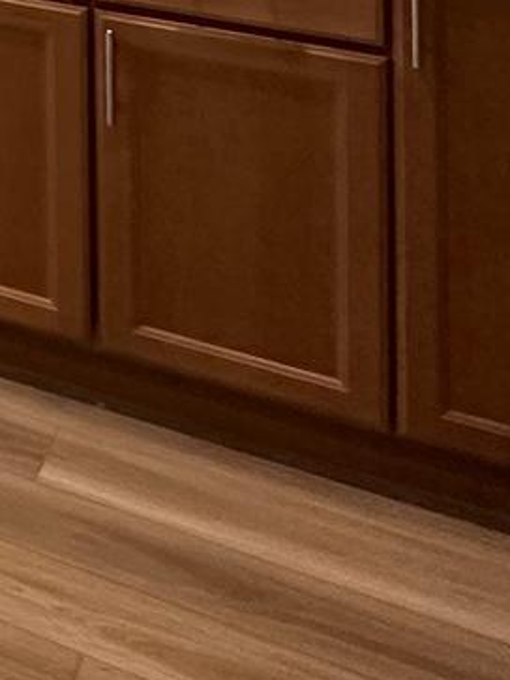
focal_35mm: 79
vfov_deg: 19.9
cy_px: -451
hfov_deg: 12.4
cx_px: -870
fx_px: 1553
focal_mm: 2.22
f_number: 2.2
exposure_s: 1/120
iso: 320
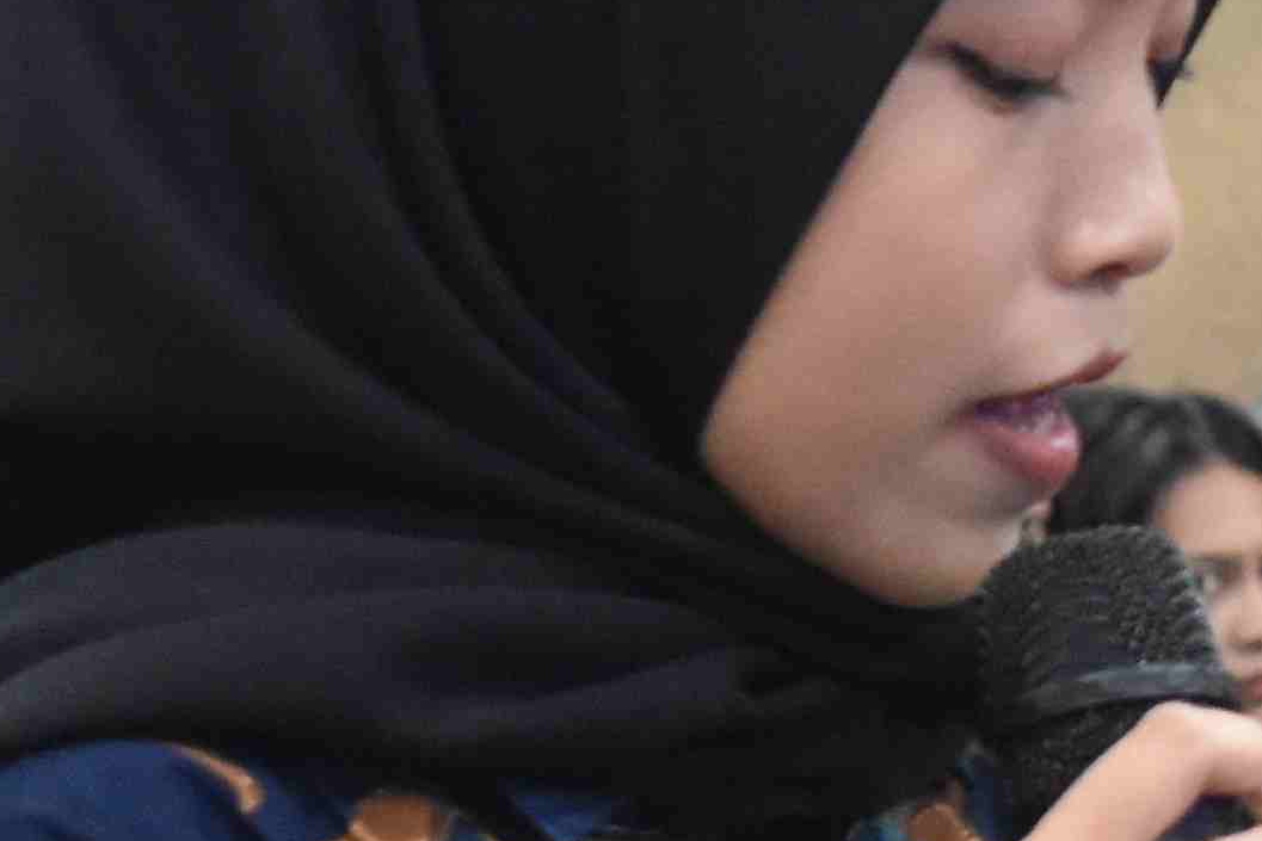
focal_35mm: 264
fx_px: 9250
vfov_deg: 5.2
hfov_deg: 7.8
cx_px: 659
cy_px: 757
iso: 2500
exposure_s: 1/60
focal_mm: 31
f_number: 4.2
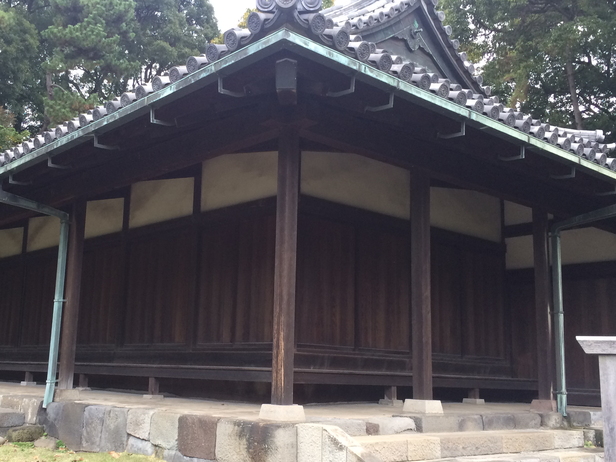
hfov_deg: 45.4
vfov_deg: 35.1
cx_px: 233
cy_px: 253
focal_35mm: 41
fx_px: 730
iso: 64
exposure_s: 1/30
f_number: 2.2
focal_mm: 4.15
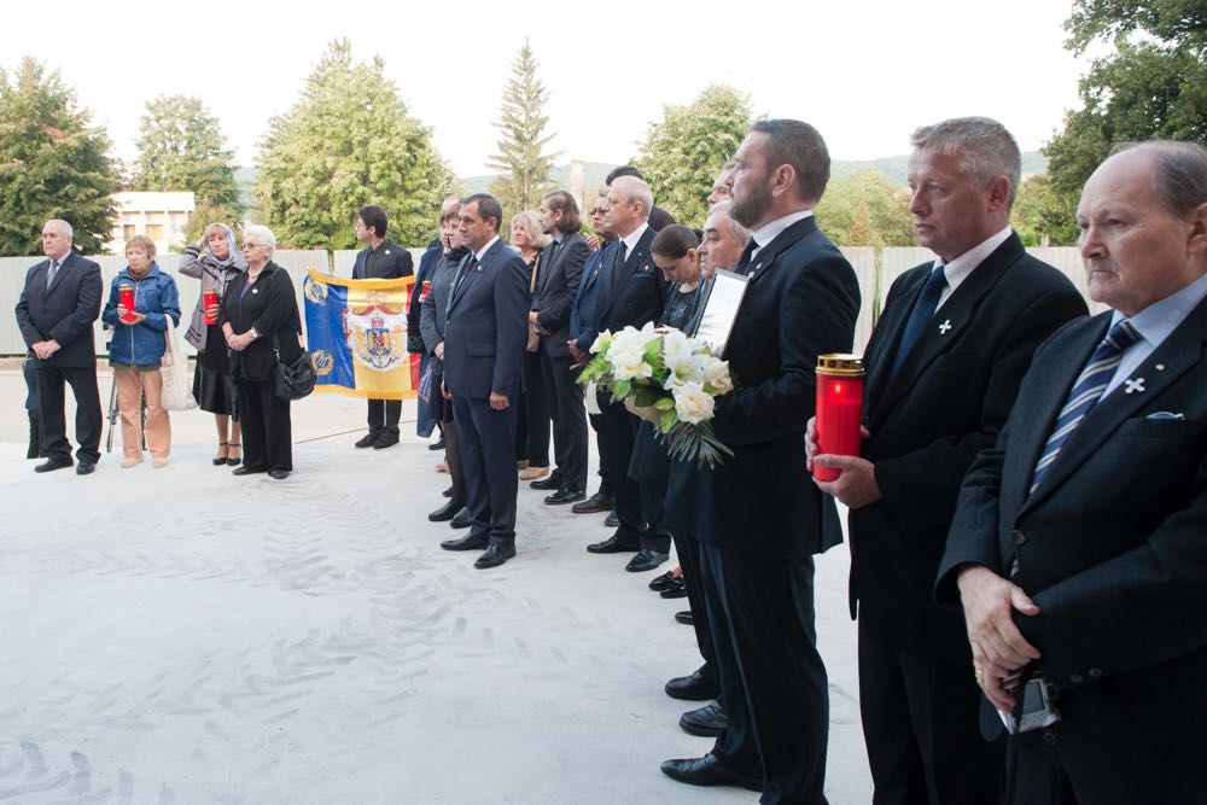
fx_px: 872
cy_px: 402
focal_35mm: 26
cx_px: 604
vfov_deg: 49.6
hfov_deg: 69.4
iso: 640
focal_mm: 26
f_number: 7.1
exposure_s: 1/160
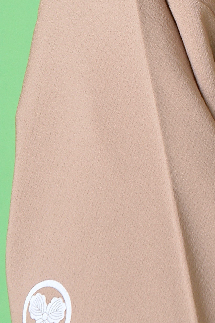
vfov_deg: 4.5
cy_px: -361
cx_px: 493
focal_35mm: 446
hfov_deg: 3.1
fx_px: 3993
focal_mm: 92
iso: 400
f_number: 11
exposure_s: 1/160
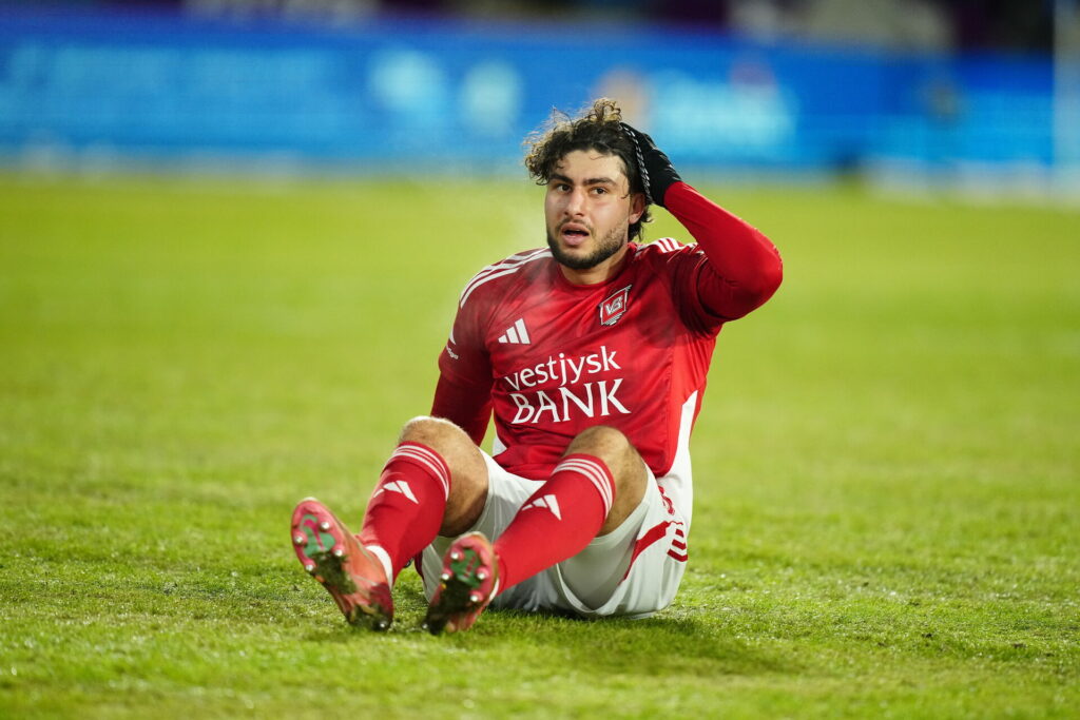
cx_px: 540
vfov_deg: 3.4
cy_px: 360
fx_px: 12001
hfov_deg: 5.2
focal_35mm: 400
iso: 4000
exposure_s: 1/1250
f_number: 2.8
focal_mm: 400
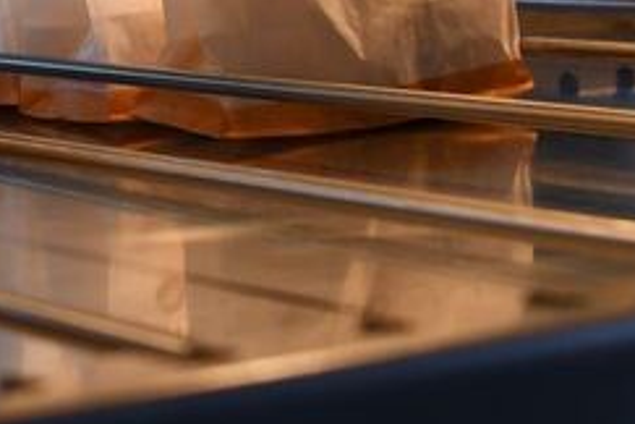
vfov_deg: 9.1
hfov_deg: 12.9
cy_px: -128
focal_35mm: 148
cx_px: -408
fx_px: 2610
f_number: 4
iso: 400
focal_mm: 20
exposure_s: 1/125
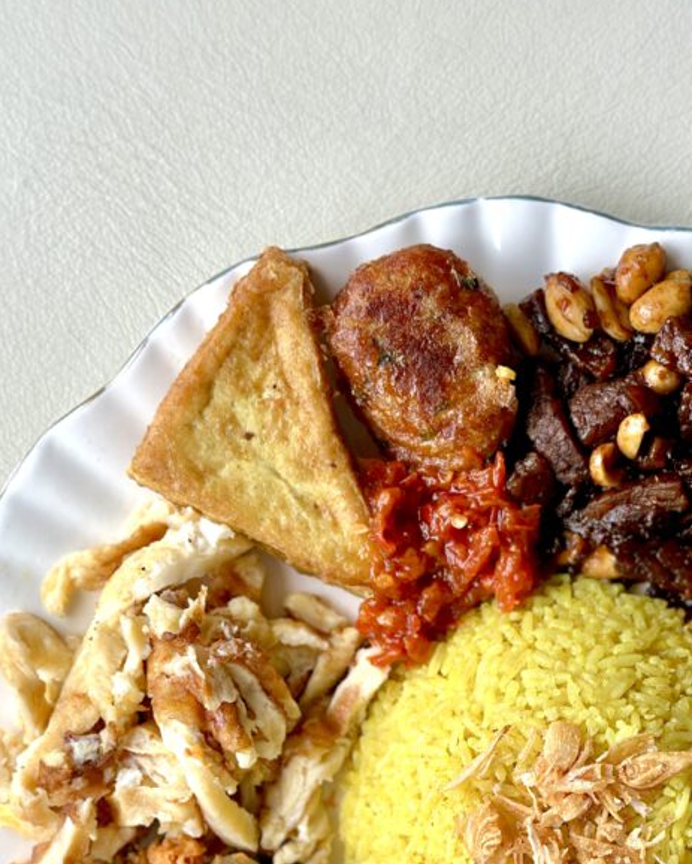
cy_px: 824
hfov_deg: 16.3
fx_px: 2405
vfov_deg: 19.9
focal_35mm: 94
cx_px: 553
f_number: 1.78
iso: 100
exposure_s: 1/172
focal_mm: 6.86
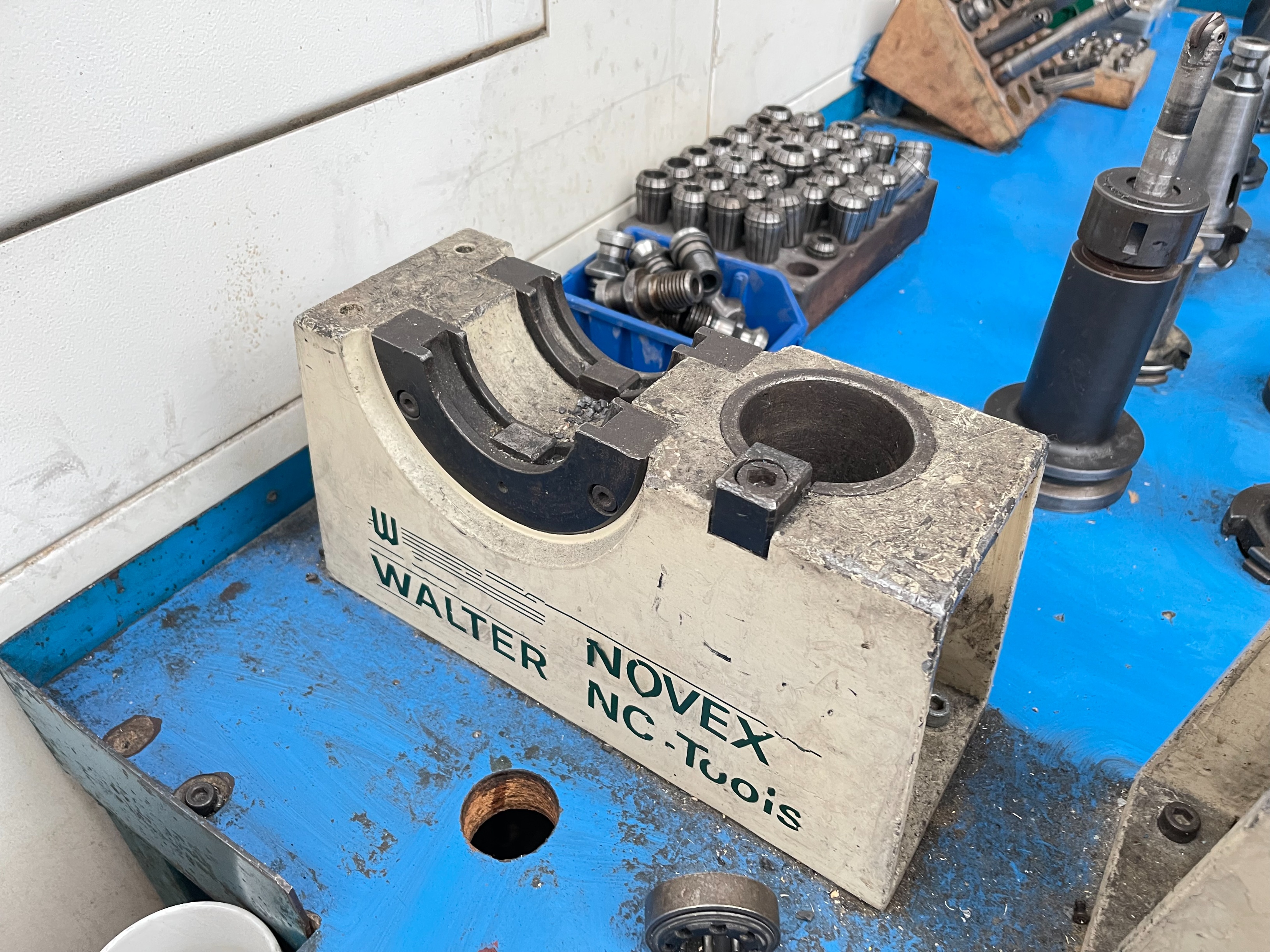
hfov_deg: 67.3
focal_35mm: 26
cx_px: 635
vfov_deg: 53.1
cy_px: 476
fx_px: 954
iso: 250
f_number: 1.6
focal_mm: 5.1
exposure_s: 1/60
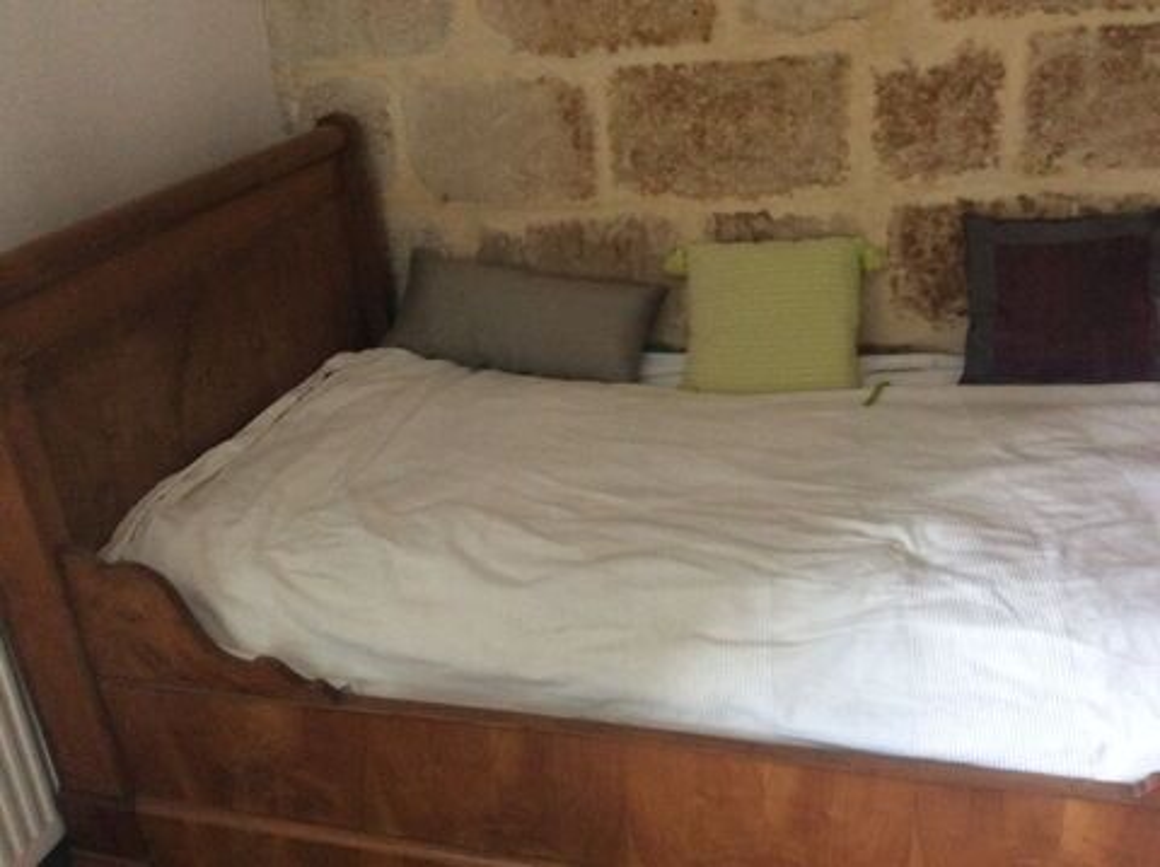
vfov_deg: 44.1
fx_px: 1071
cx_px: 580
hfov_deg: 56.9
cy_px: 434
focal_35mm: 32
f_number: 2.4
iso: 320
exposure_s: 1/25
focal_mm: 3.3
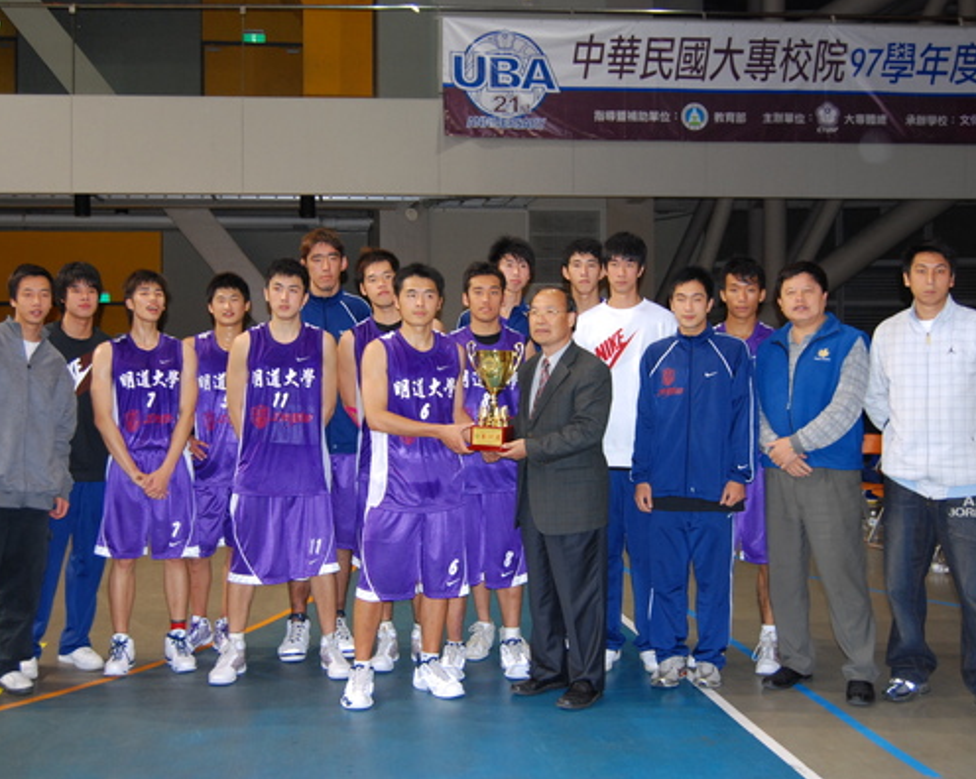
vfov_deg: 36.4
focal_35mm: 41
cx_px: 474
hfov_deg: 44.8
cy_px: 390
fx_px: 1183
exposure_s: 1/60
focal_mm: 24
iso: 450
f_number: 4
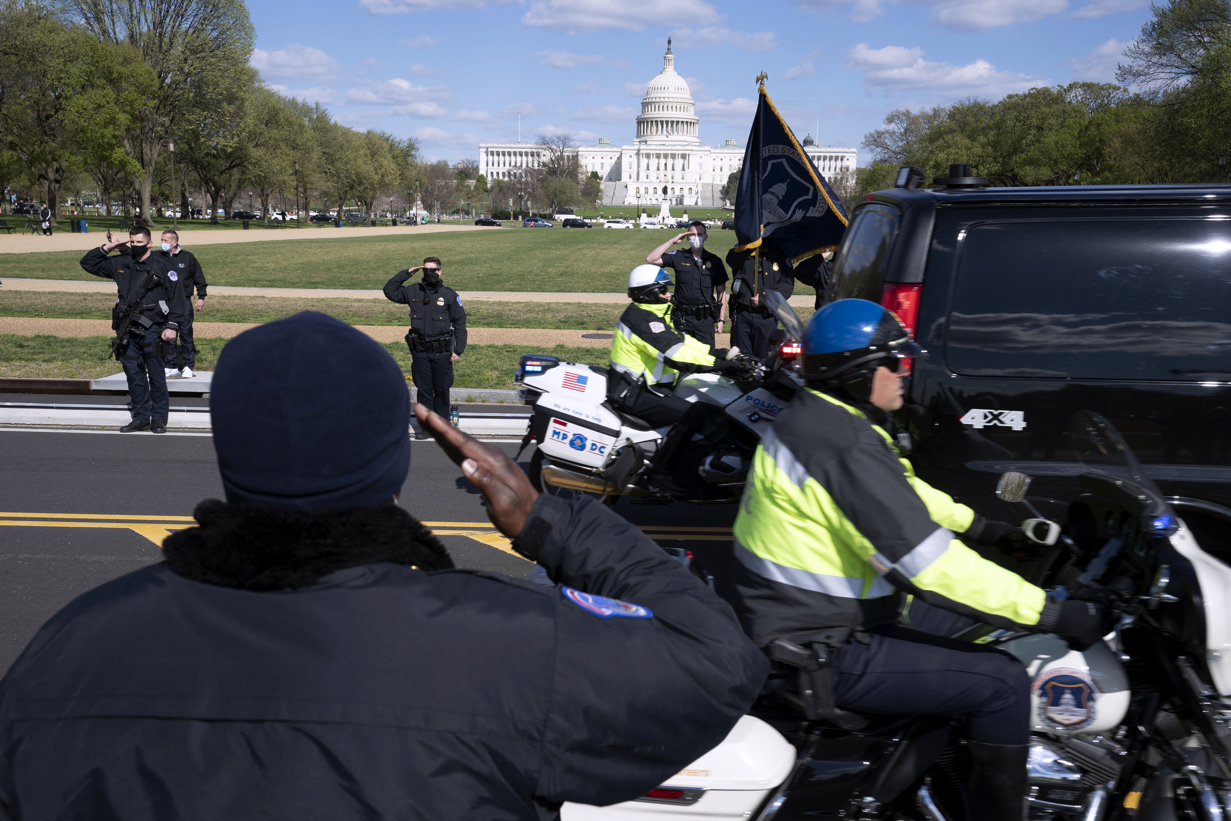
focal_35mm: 35
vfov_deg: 37.9
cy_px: 410
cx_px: 616
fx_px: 1197
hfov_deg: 54.4
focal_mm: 35
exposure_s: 1/320
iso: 125
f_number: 8
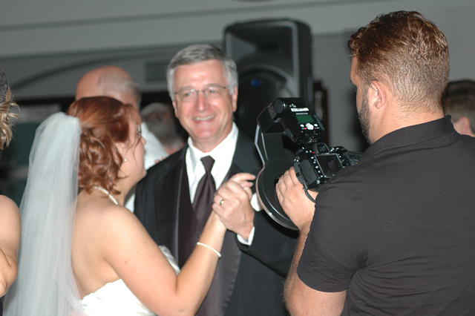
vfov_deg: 11.4
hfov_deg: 17.1
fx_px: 1582
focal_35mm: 120
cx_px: 238
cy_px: 158
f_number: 4.2
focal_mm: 80
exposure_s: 1/60
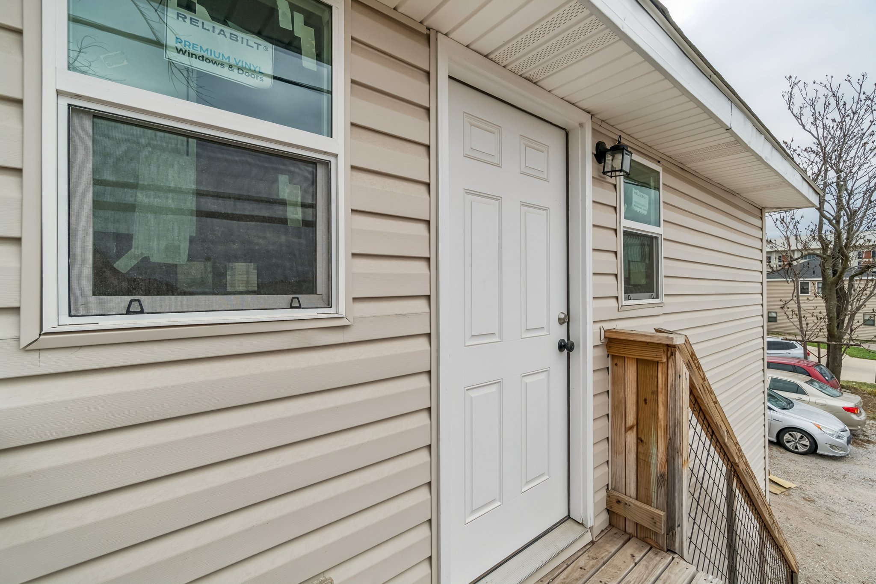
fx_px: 365
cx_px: 438
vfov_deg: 77.3
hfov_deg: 100.4
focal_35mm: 15
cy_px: 292
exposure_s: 1/320
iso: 100
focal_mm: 10
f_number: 8
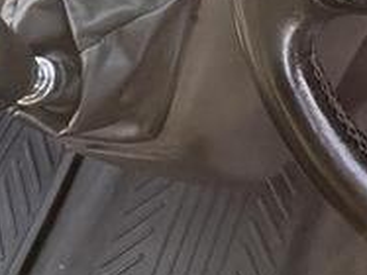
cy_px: -185
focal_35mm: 67
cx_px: 418
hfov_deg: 26.4
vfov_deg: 18.3
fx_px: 710
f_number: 2.2
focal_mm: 2.22
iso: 200
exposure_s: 1/95
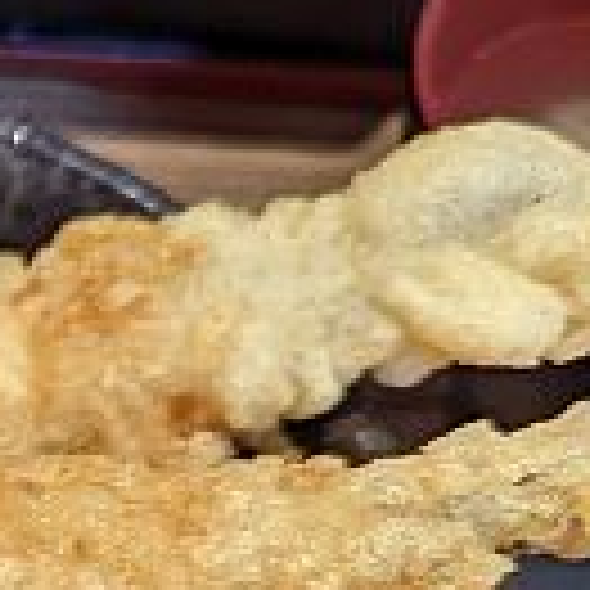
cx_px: -585
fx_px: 2005
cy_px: 712
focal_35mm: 104
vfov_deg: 16.1
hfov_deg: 14.1
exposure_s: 1/120
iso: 499
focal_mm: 6.81
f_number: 1.85
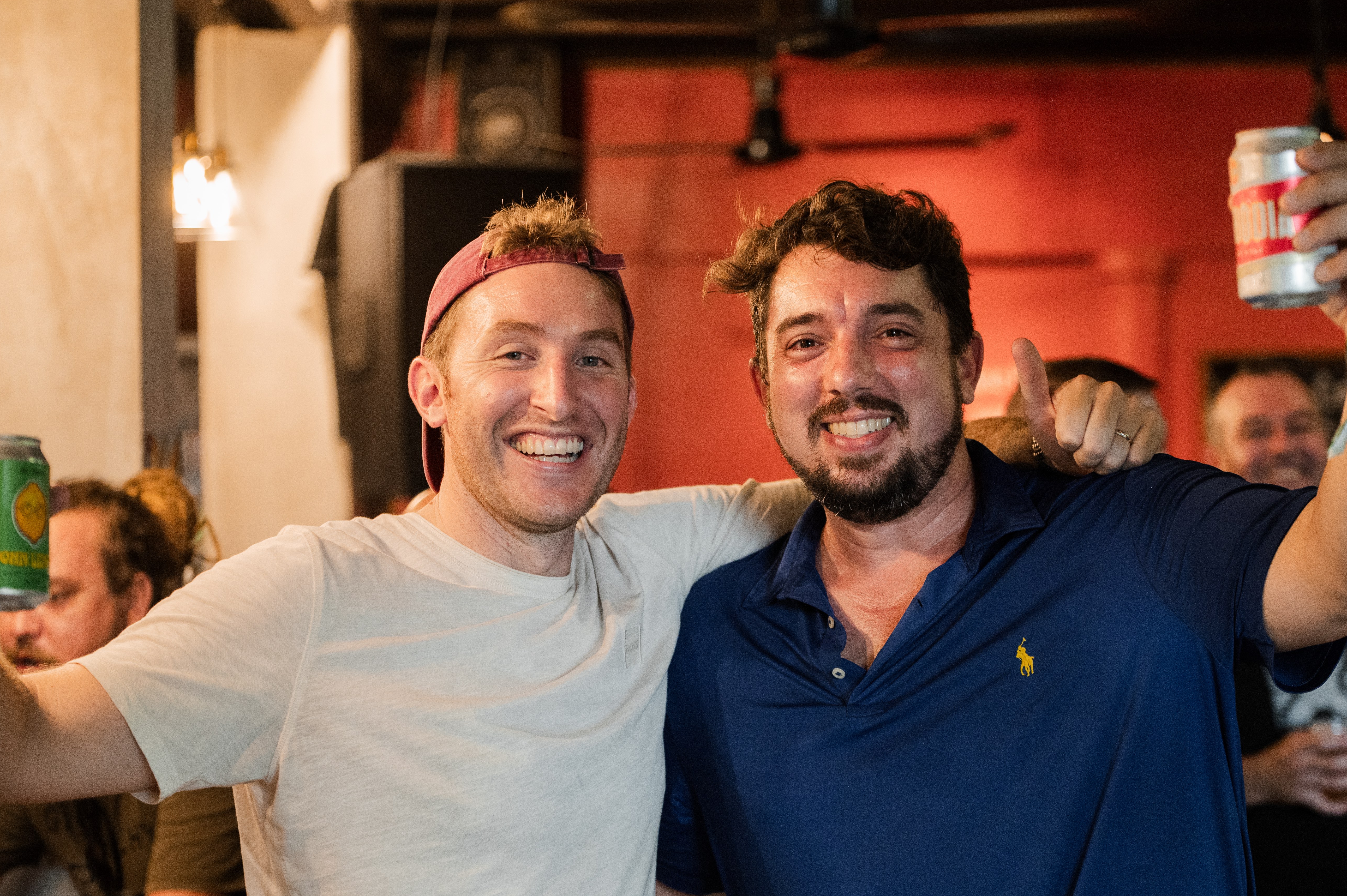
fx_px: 3066
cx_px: 673
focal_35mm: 82
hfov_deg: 24.8
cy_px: 467
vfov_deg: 16.6
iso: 3200
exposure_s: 1/250
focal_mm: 70
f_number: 2.8
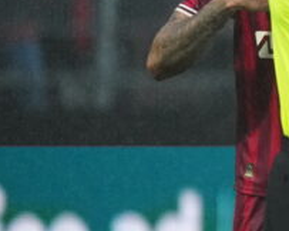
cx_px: 655
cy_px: 56
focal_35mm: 1895
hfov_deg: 1.0
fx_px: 16193
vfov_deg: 0.8
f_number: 2.8
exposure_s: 1/1250
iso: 3200
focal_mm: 400
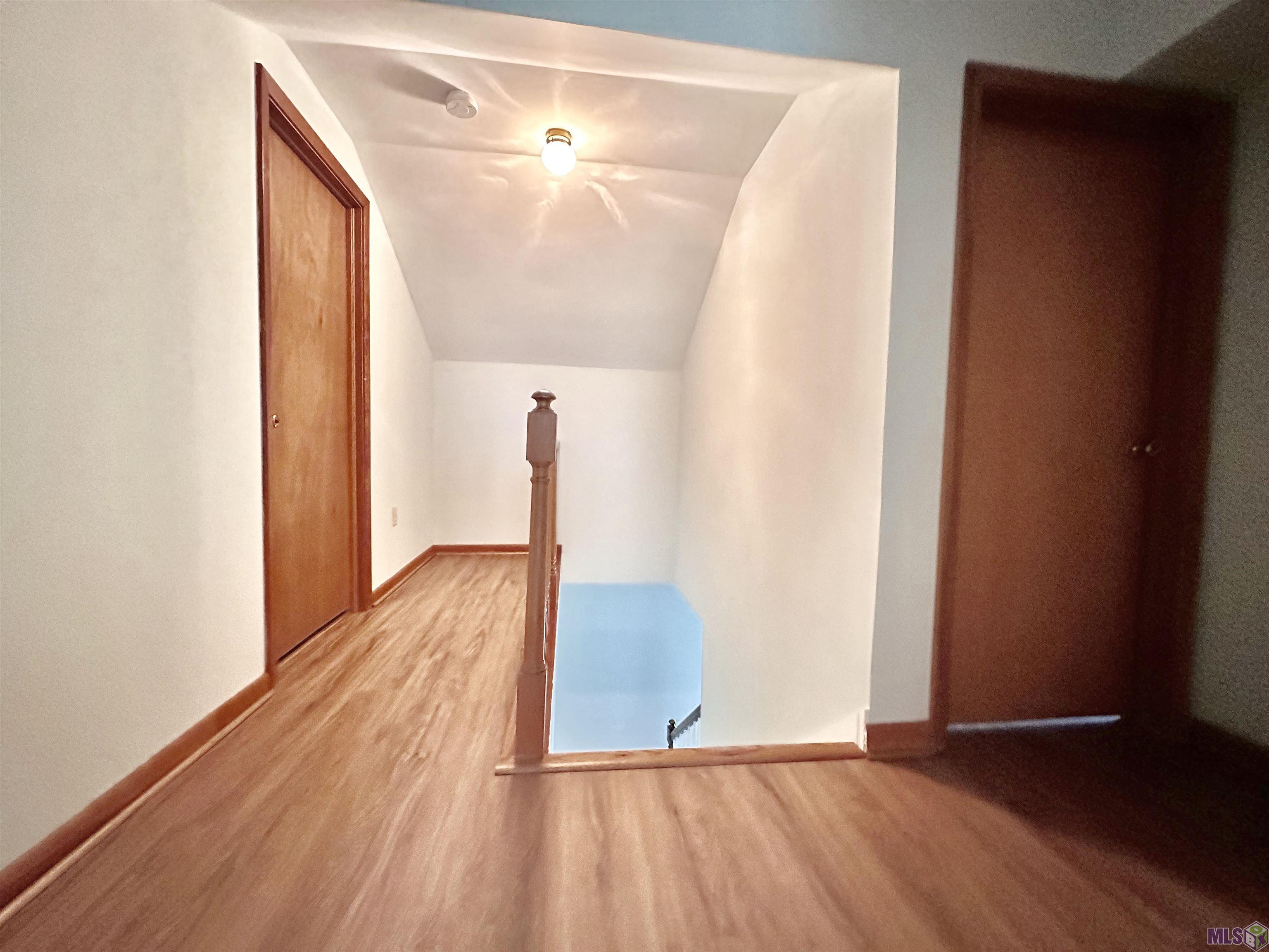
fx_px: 513
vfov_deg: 85.7
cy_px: 476
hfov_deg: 102.1
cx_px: 634
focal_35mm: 14
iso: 1250
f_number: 2.2
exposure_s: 1/60
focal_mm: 2.22
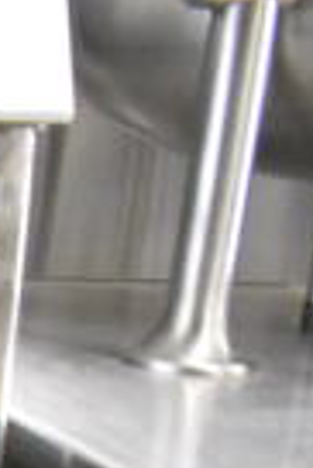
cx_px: -709
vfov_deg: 15.6
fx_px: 1574
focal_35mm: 121
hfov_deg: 8.7
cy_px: 688
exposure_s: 1/125
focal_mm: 18
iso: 12800
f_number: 3.5
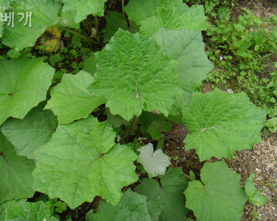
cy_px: 115
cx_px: 128
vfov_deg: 34.9
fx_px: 352
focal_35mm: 43
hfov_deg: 42.9
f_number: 3.5
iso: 100
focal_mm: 6.6
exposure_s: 1/45
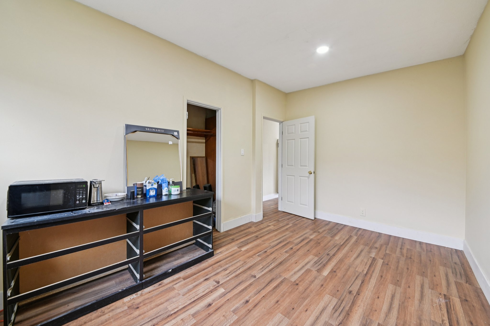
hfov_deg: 112.7
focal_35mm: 12
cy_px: 163
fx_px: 163
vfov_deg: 89.9
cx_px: 245
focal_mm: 12
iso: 250
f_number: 8
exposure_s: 1/6
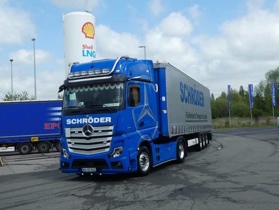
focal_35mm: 44
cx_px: 140
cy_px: 105
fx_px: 355
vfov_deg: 32.9
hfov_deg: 42.9
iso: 80
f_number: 4.5
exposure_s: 1/400
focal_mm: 7.8
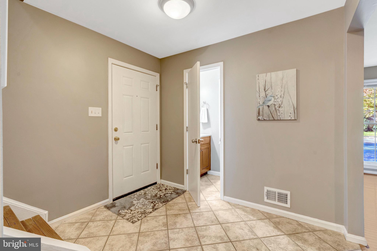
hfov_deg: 96.7
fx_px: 168
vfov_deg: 73.7
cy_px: 126
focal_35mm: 16
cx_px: 188
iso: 1250
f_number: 8
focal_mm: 16
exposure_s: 1/13
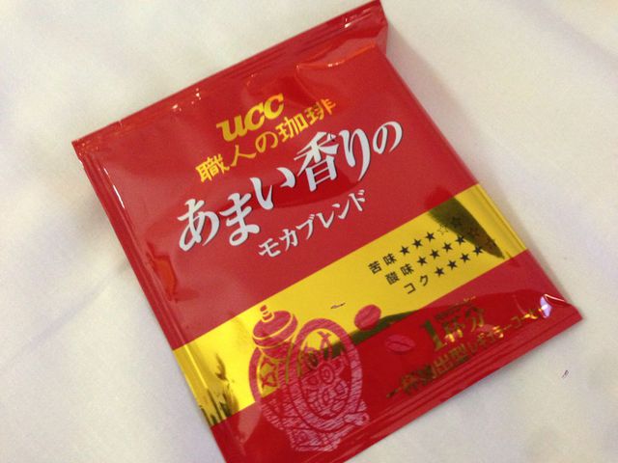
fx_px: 589
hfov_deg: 55.4
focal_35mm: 33
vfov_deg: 42.9
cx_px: 309
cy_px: 232
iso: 500
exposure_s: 1/15
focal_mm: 4.13
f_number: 2.4
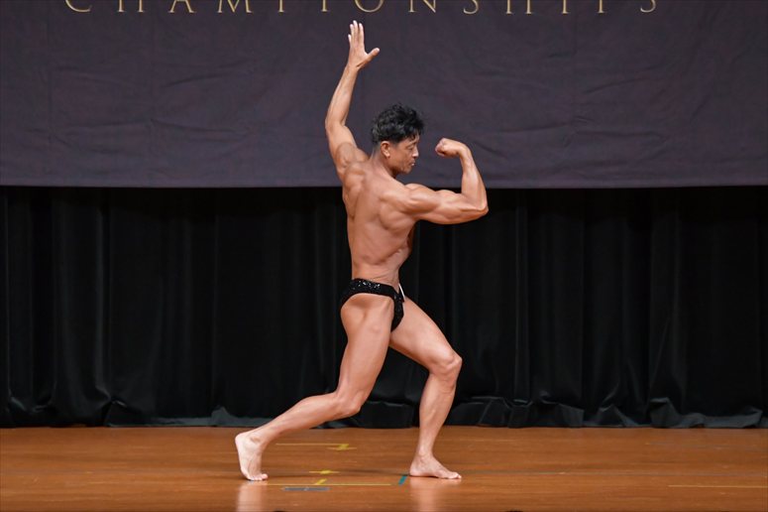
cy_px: 256
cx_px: 384
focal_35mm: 270
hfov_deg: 7.6
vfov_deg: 5.1
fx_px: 5757
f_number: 5.6
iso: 5000
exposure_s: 1/400
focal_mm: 180
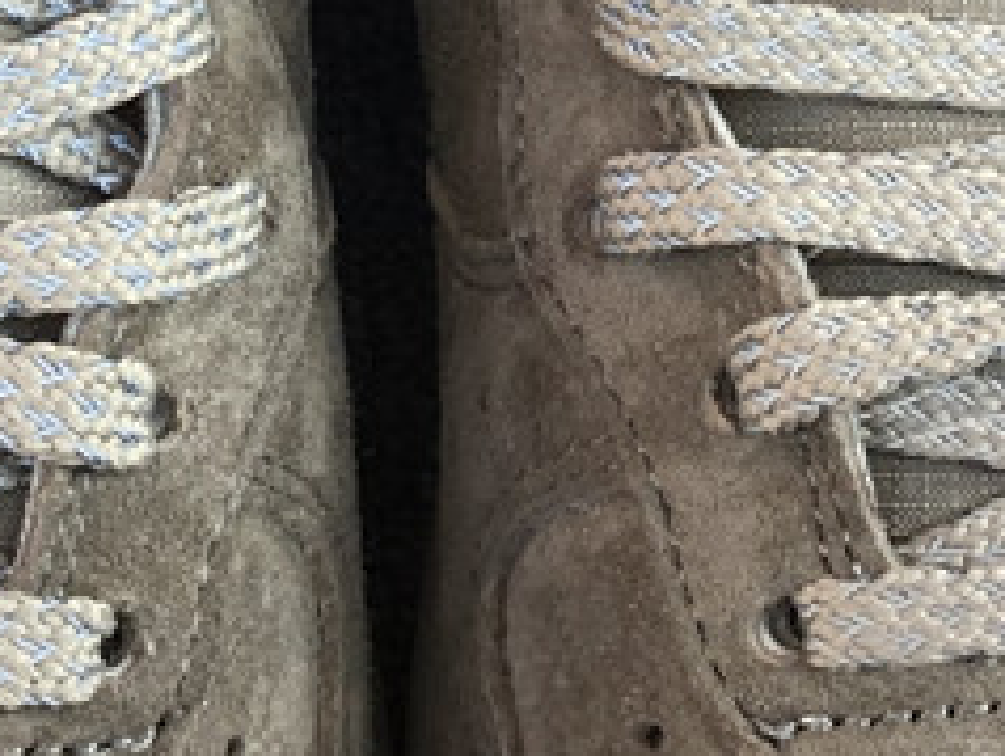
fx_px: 3400
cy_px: -234
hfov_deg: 16.8
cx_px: 388
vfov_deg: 12.3
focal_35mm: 117
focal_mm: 3.3
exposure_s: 1/105
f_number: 2.4
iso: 25
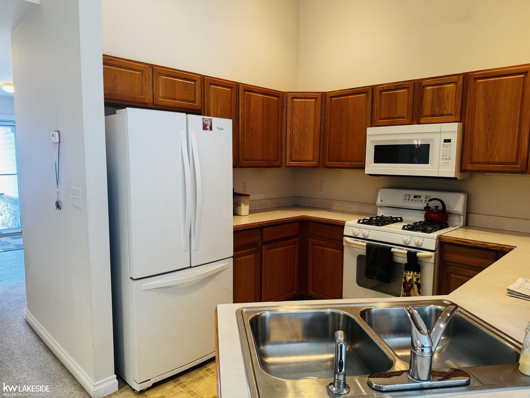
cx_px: 265
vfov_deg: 56.8
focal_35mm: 24
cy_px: 199
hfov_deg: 71.6
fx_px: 367
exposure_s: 1/60
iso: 125
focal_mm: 6.76
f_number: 1.78
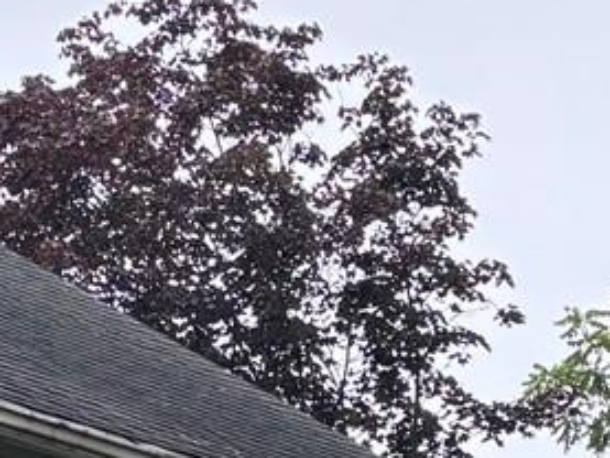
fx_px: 3385
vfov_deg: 7.4
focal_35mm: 192
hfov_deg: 10.3
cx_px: 123
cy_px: 962
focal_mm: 5.96
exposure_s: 1/553
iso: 50
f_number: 1.6
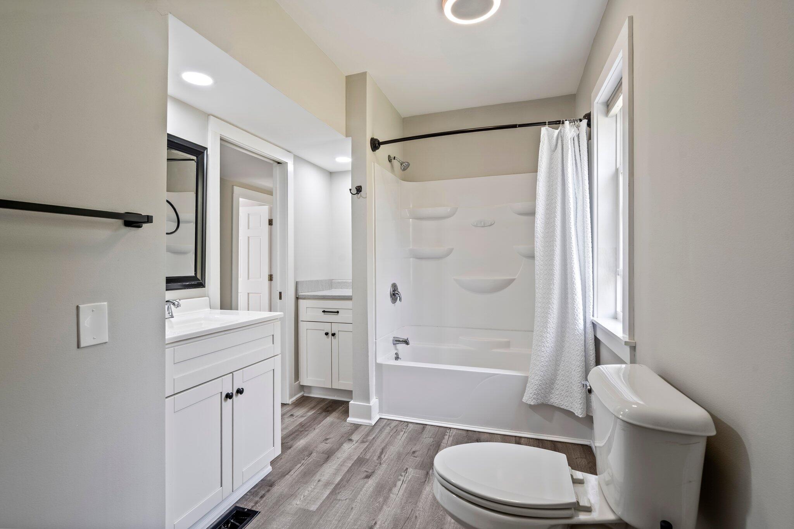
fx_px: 353
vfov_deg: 73.7
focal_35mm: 16
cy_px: 264
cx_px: 397
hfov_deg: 96.7
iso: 50
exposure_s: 1/1.25
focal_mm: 16
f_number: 9
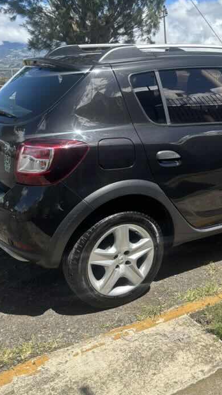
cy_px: 141
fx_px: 440
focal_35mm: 42
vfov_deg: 47.8
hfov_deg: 27.6
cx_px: 187
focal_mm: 5.96
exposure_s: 1/2710
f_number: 1.6
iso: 50
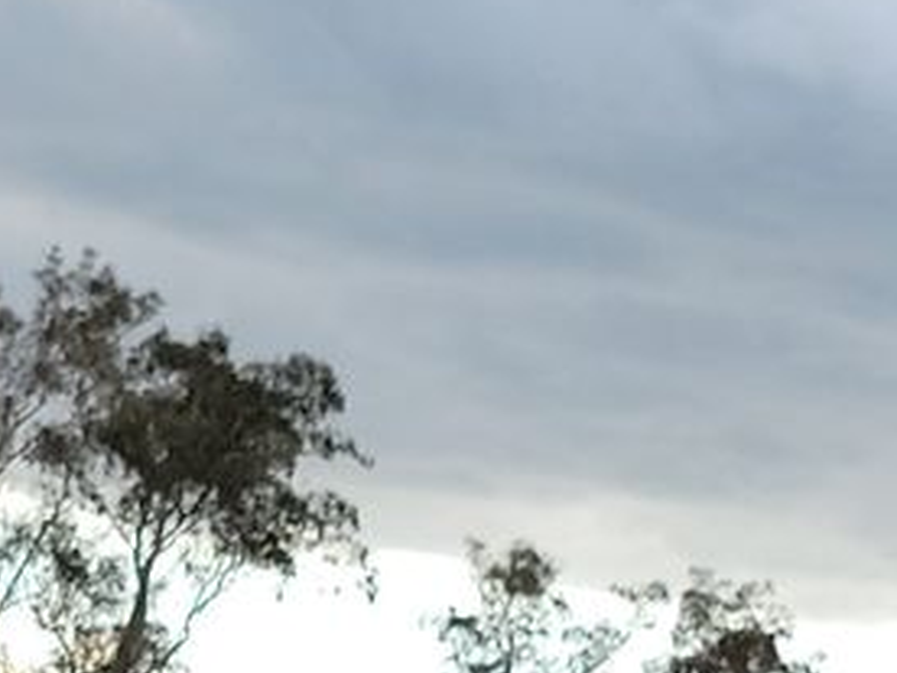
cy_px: 1801
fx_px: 3602
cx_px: 1576
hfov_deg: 13.0
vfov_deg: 9.2
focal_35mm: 139
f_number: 1.8
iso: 50
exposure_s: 1/311
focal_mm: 6.7
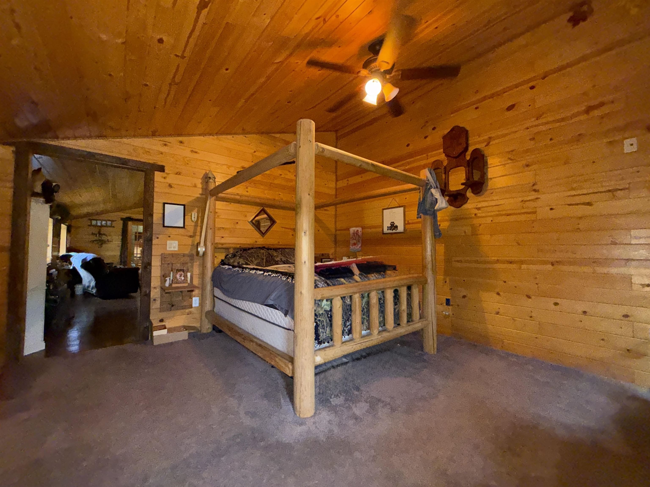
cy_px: 244
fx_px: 263
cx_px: 325
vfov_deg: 85.7
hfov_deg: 102.1
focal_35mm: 14
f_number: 2.2
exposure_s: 1/60
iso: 500
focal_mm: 2.22
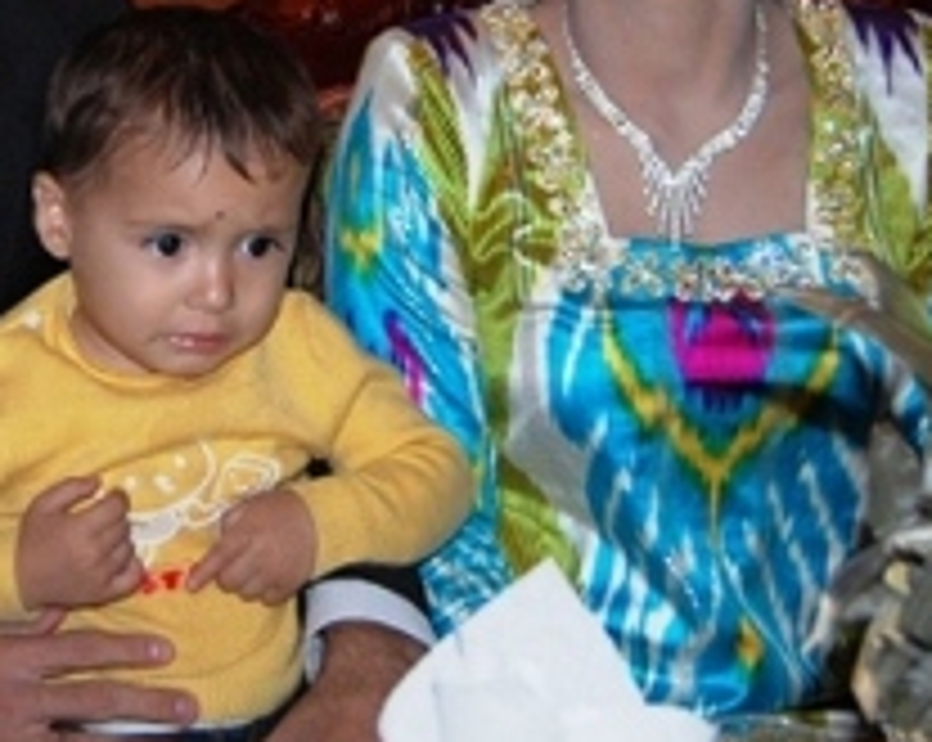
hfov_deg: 20.1
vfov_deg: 16.0
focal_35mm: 95
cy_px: 106
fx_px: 2617
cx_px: 259
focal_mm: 28
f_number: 4.2
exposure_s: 1/60
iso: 400
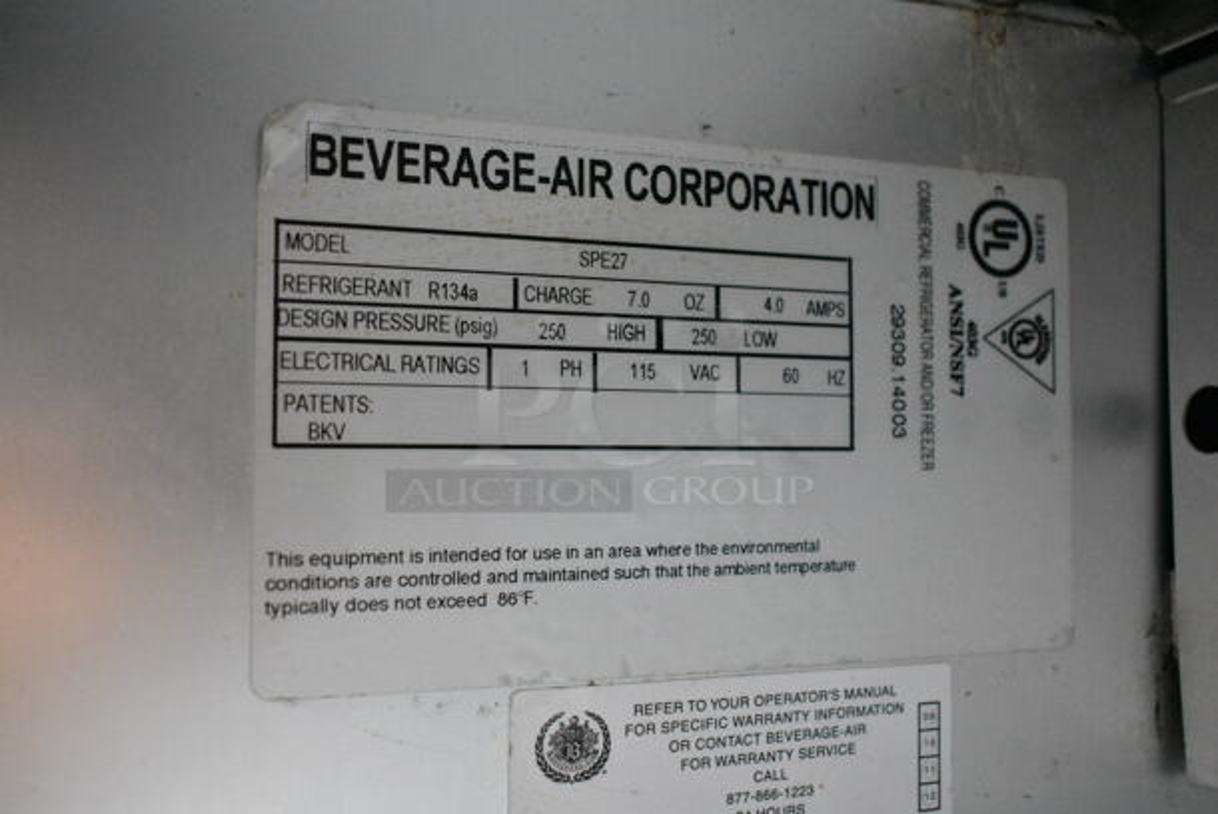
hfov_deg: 53.1
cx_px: 609
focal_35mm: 36
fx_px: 1219
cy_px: 407
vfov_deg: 37.0
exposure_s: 1/160
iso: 6400
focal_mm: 24
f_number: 5
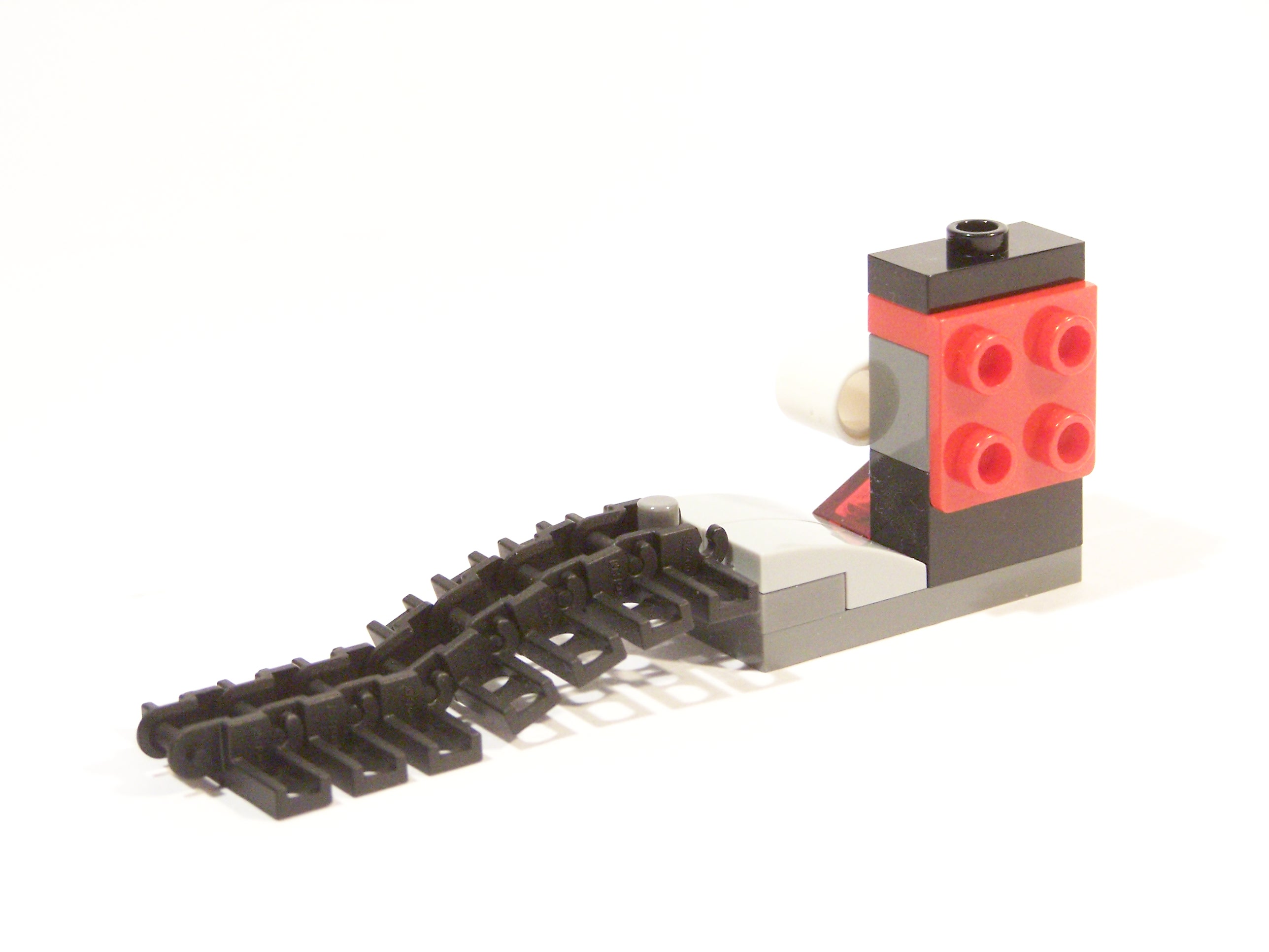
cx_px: 634
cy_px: 476
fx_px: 3446
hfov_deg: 20.9
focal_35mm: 94
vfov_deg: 15.7
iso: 400
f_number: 3.6
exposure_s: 1/30
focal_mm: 15.6
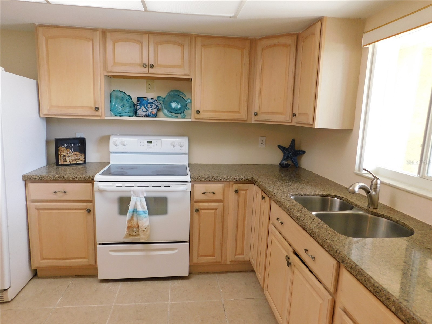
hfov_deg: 73.9
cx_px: 216
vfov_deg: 58.9
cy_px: 162
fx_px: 287
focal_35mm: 23
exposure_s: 1/30
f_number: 3
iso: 180
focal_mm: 4
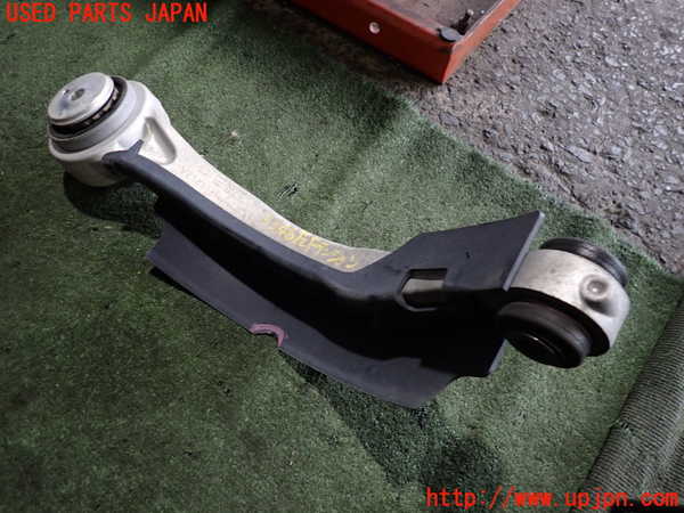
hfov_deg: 69.4
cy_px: 256
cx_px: 342
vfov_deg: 54.9
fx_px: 494
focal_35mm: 25
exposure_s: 1/30
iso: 250
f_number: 2
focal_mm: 4.5
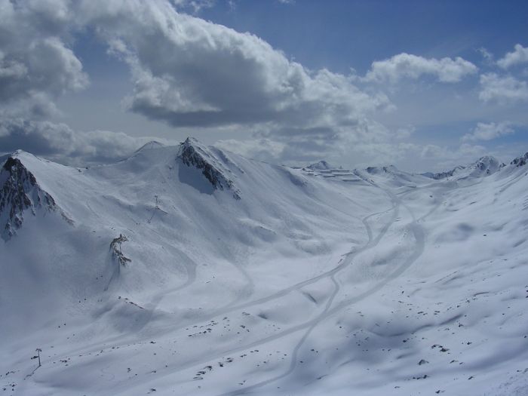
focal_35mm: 38
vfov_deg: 37.7
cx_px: 264
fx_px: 580
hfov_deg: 49.0
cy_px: 198
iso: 50
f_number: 5.6
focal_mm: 5.8
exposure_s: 1/2200
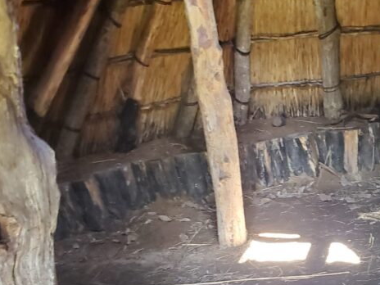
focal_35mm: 56
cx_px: 355
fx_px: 615
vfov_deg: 25.8
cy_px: 208
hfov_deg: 32.3
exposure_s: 1/20
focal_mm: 4.3
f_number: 2.4
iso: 640
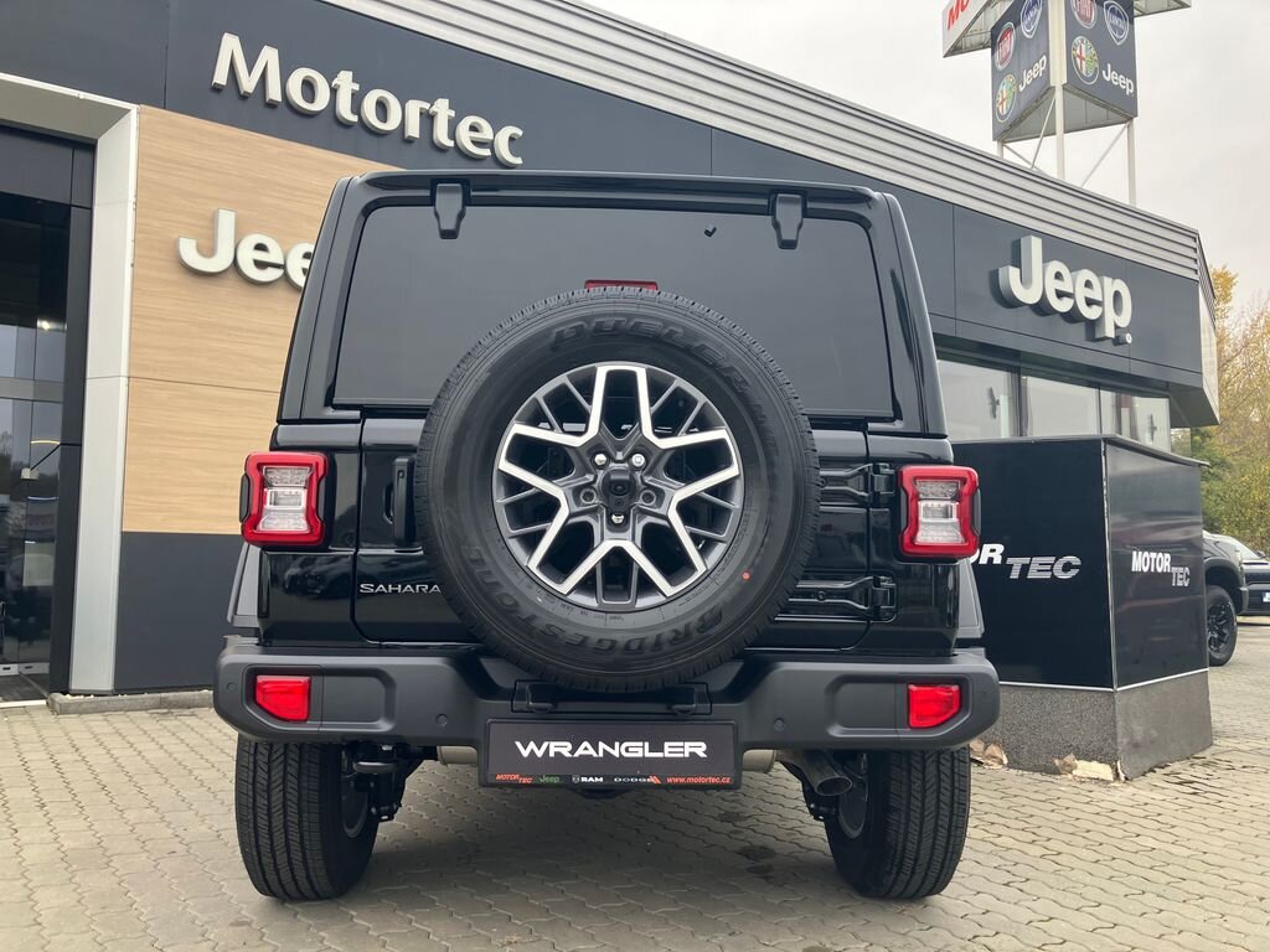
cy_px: 476
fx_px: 1027
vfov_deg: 49.7
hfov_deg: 63.4
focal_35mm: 28
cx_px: 635
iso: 32
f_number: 1.8
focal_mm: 3.99
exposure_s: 1/121
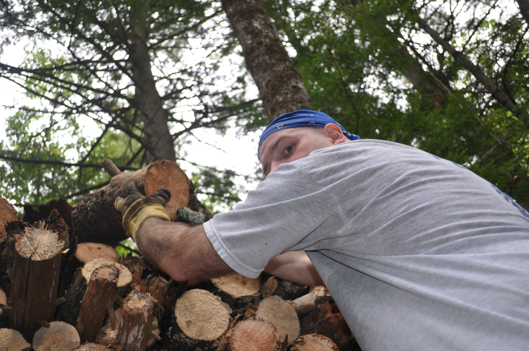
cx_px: 264
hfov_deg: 53.2
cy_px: 176
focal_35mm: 36
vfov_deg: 36.8
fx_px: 528
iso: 280
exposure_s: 1/30
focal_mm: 24
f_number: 4
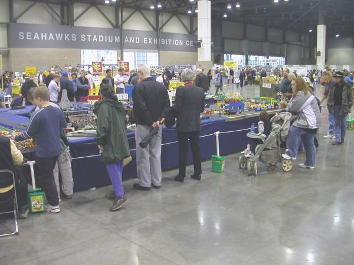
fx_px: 378
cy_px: 132
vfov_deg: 38.7
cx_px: 177
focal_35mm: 37
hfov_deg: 50.1
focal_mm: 5.6
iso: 100
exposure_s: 1/14.4
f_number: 2.7
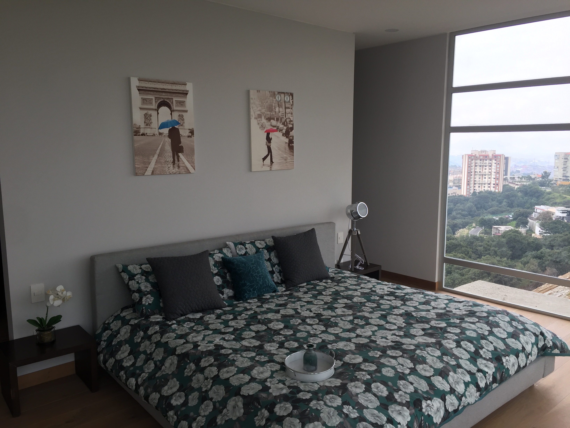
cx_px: 285
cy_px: 214
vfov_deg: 48.2
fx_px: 478
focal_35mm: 29
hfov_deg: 61.7
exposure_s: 1/149
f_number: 2.2
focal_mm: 4.15
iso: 32
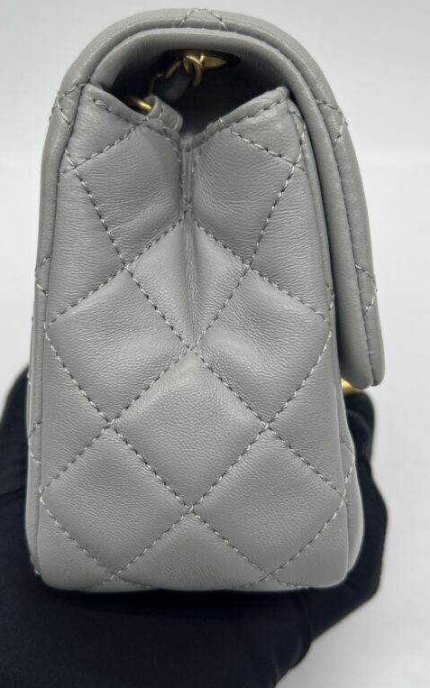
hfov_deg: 34.4
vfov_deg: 52.6
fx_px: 694
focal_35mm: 37
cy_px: 307
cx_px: 208
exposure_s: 1/236
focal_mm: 5.7
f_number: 1.5
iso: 40
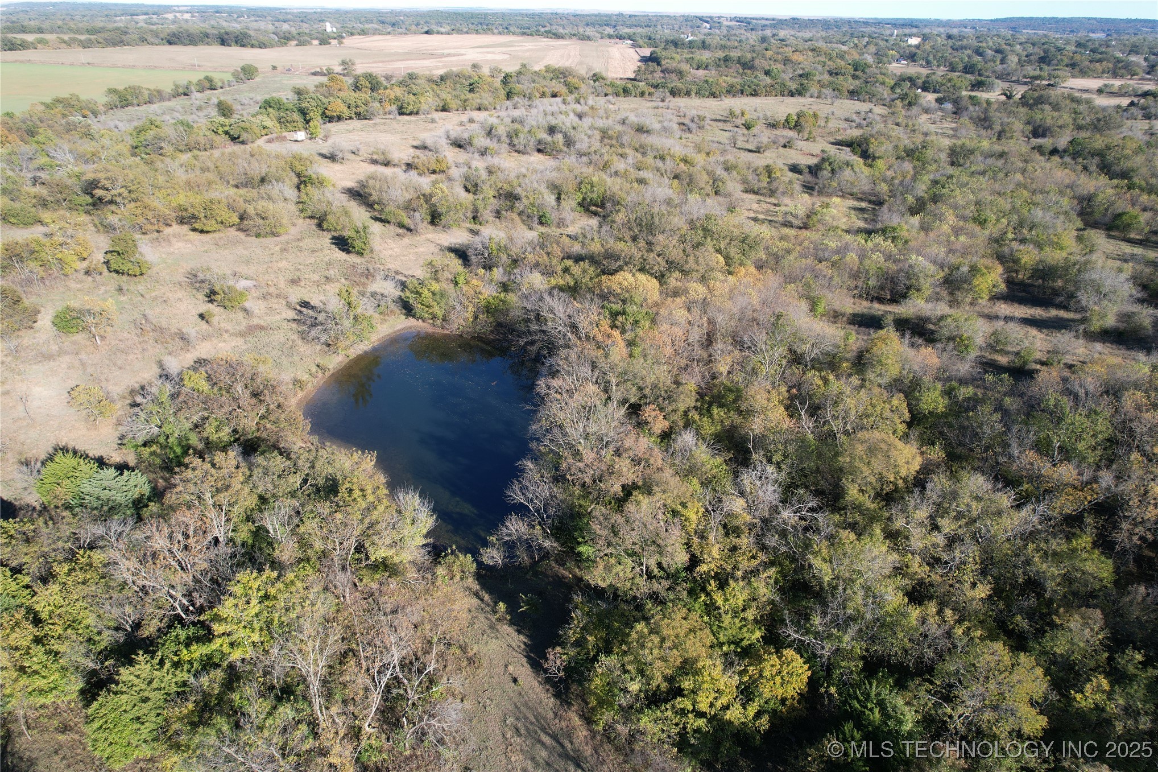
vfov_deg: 57.2
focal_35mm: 22
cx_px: 579
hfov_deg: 78.6
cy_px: 386
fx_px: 708
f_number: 2.8
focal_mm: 8.38
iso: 110
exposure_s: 1/725
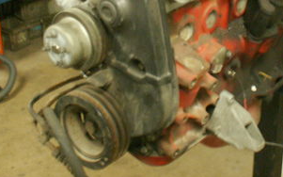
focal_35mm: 79
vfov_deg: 16.3
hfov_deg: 26.0
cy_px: 15
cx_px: 191
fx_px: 609
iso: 160
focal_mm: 5.86
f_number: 2.8
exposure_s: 1/6
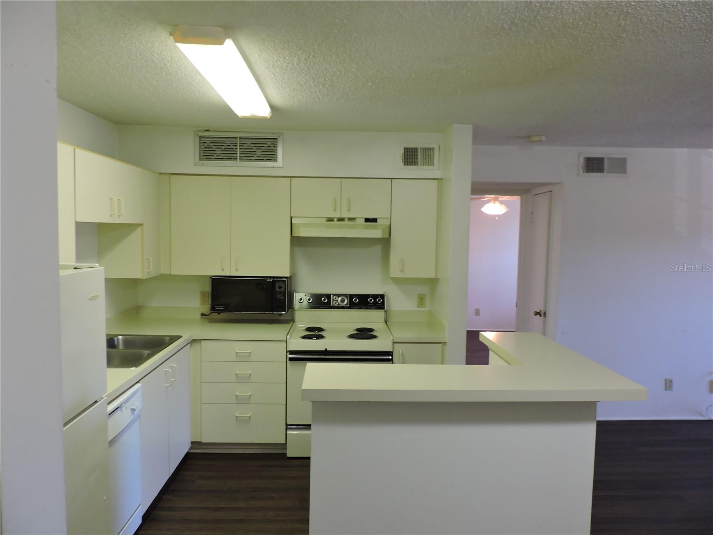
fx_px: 494
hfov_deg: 71.6
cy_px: 268
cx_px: 356
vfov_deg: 56.8
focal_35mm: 24
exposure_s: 1/30
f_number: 3
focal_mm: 4.3
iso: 320
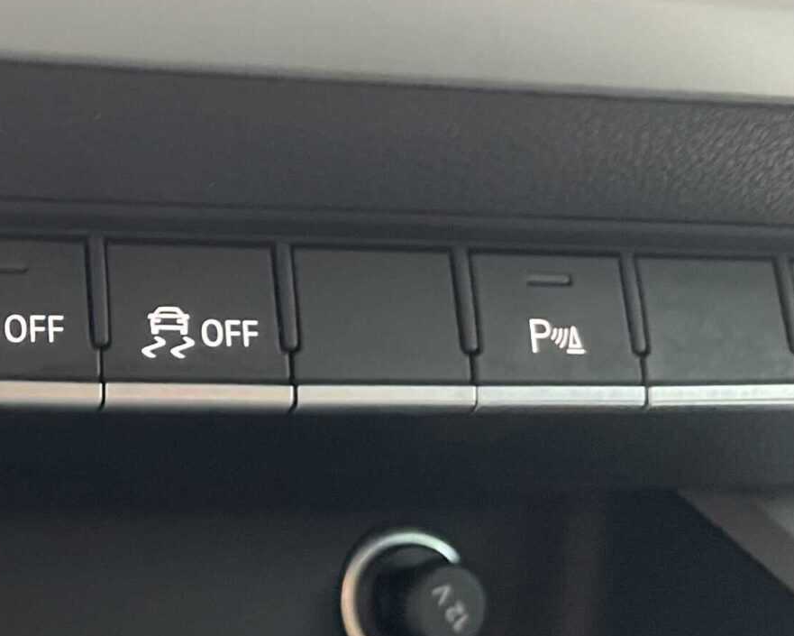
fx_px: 1387
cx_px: -14
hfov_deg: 29.6
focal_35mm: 59
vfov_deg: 25.8
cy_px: 325
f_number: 1.6
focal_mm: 4.2
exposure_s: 1/27
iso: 640
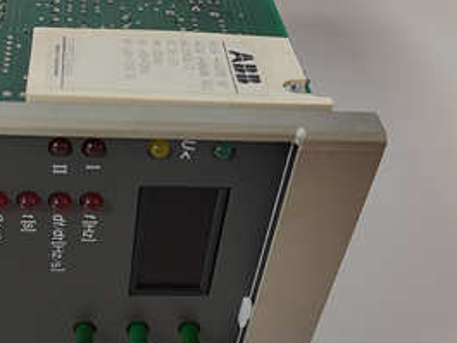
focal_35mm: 52
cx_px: 138
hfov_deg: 36.3
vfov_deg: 28.0
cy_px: 150
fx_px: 687
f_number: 1.9
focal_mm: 5.52
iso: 772
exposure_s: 1/100
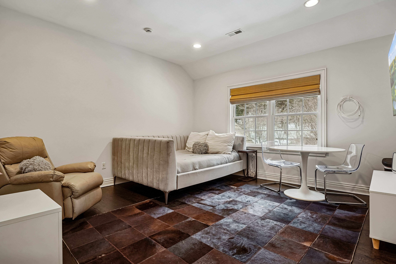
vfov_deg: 67.4
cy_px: 132
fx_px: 198
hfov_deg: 90.0
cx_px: 198
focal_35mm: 18
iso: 400
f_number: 5
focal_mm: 18
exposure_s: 1/60
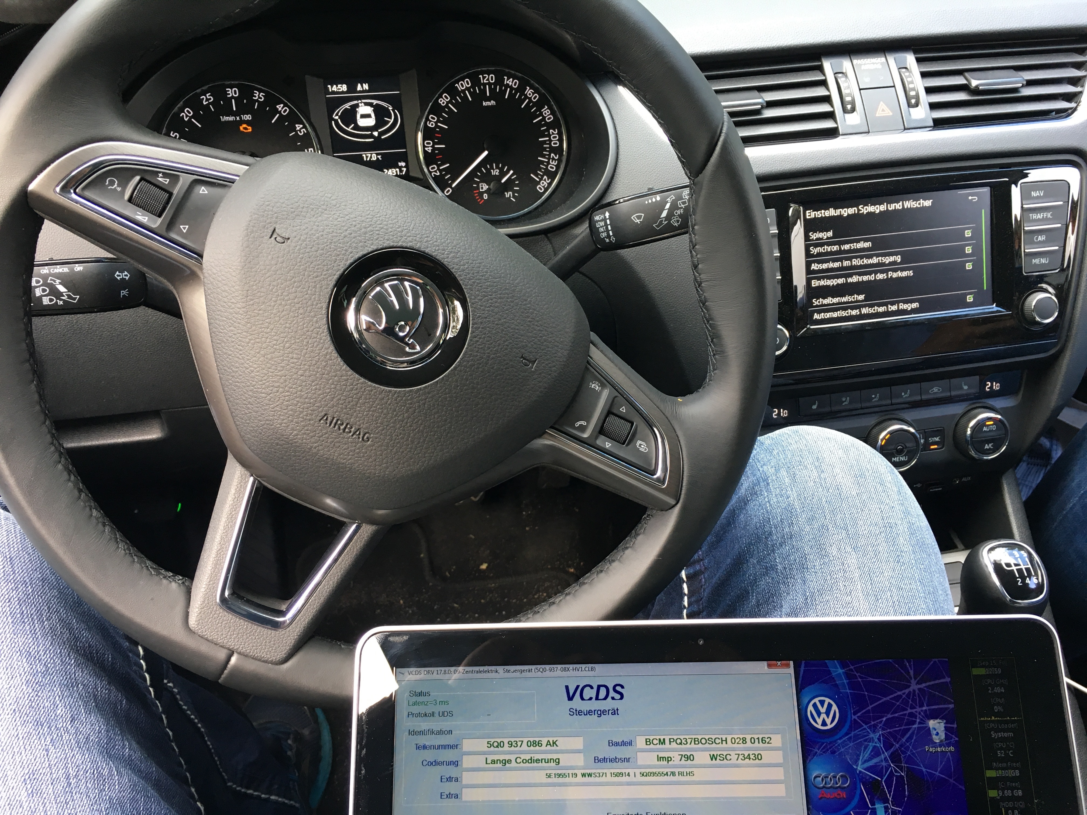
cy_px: 408
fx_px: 911
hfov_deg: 61.7
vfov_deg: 48.2
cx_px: 544
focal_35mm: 29
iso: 50
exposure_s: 1/33
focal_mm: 4.15
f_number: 2.2
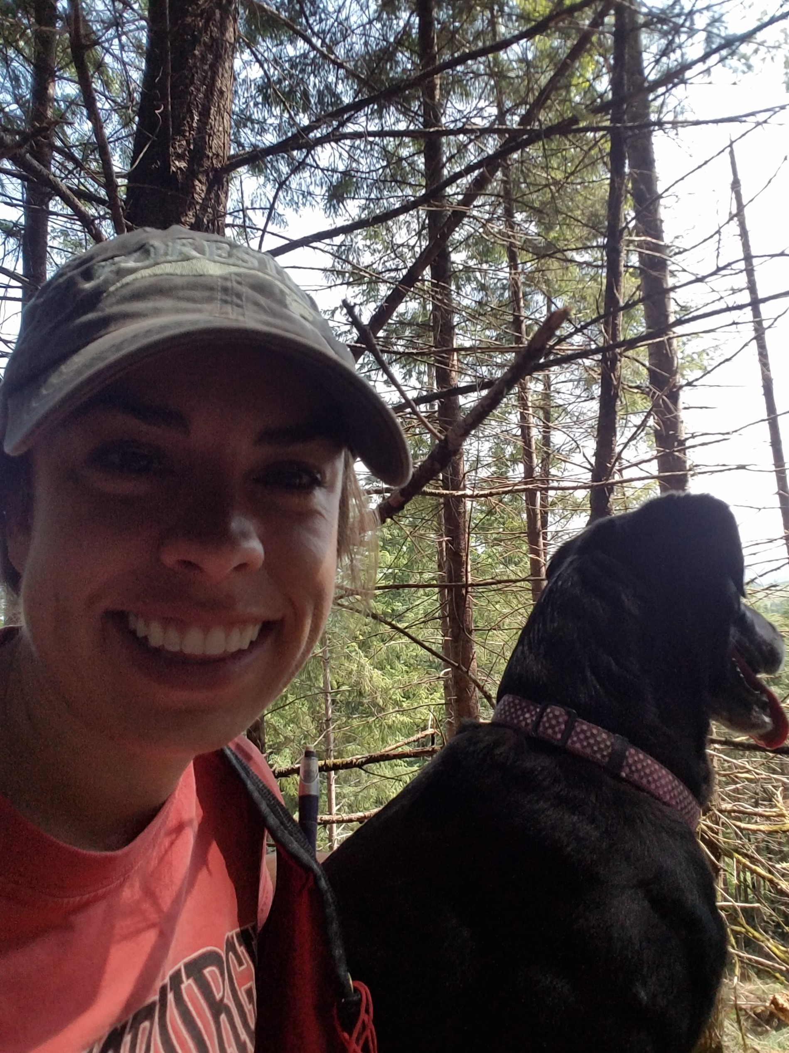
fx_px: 639
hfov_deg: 63.4
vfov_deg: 79.0
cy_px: 526
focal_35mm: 21
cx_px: 394
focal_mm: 2.1
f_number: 1.7
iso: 50
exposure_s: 1/349
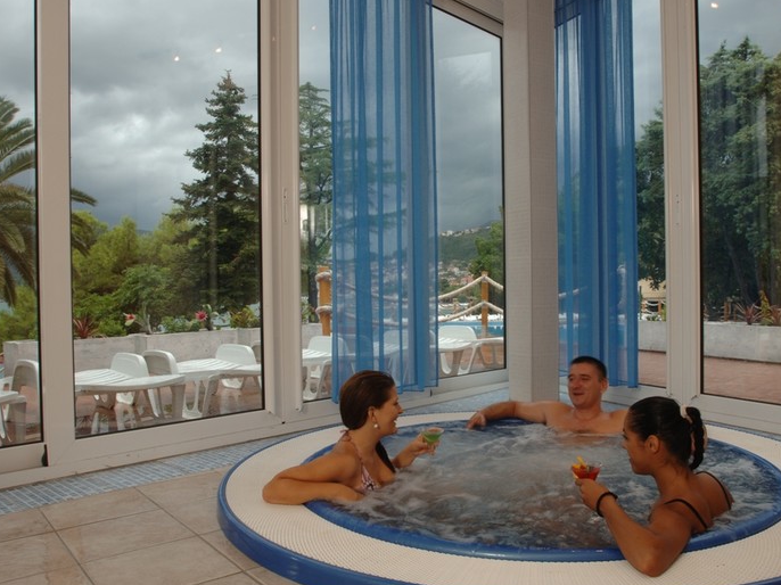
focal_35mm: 29
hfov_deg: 62.3
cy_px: 296
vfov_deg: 48.9
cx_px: 427
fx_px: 644
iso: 200
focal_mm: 17
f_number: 14
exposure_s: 1/15
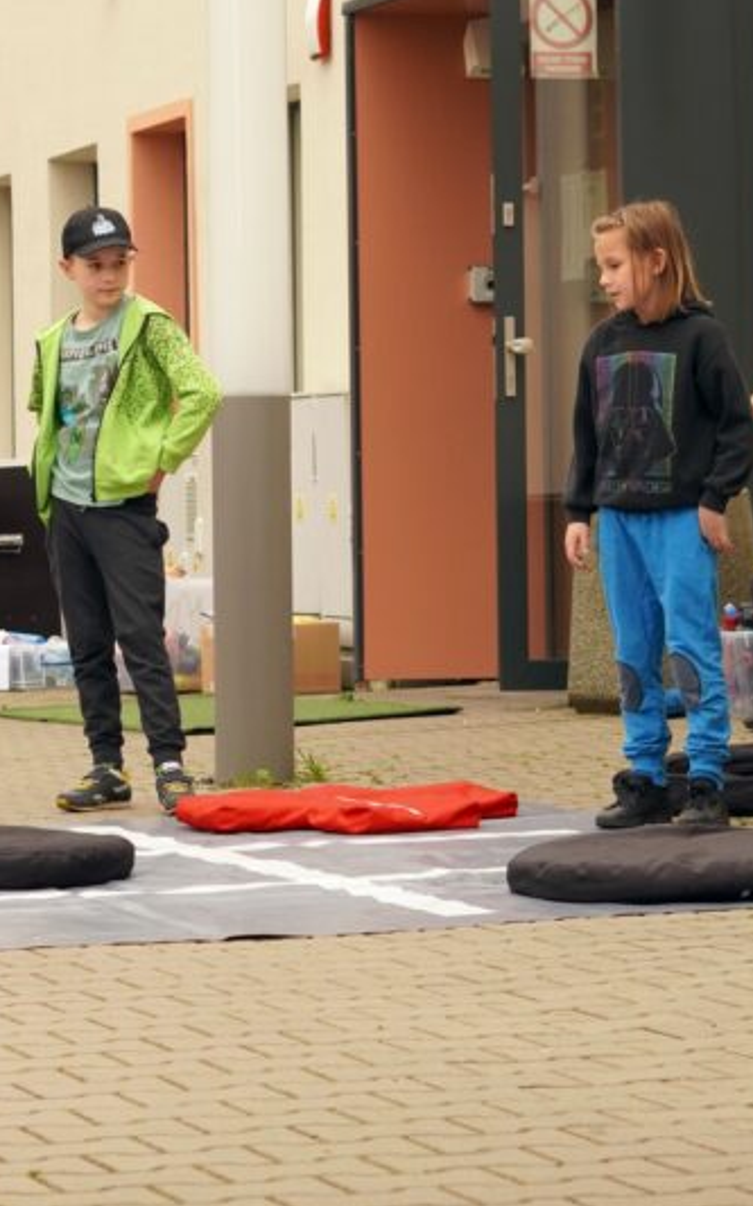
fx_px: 4828
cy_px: 476
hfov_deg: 8.8
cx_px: -133
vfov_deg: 14.2
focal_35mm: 147
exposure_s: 1/400
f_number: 4.5
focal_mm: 50
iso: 400
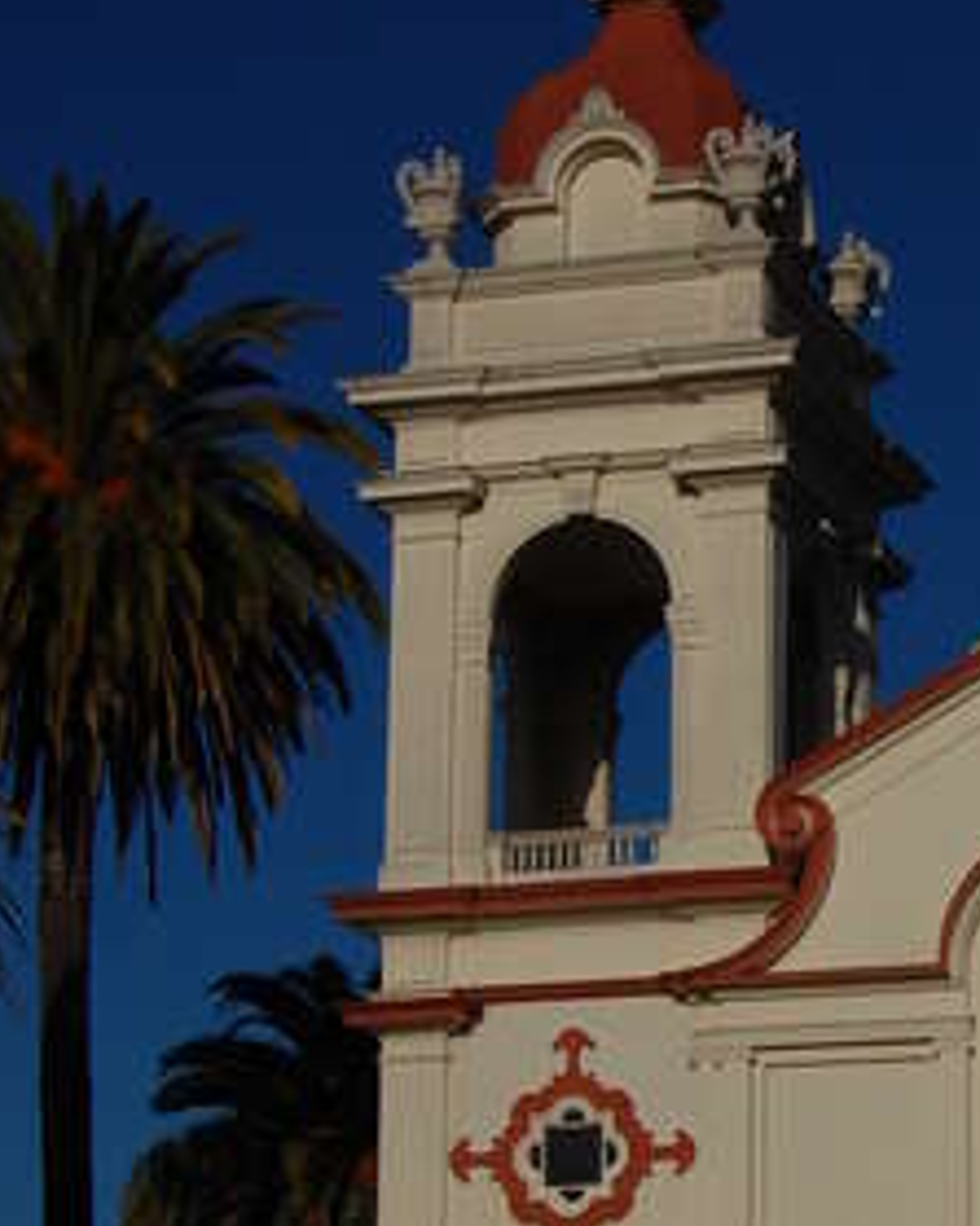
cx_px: 1160
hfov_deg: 12.5
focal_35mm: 121
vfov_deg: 15.8
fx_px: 4389
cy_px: 1041
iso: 200
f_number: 16
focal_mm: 30
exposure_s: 1/640
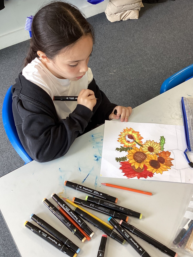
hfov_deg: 38.6
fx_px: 275
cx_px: 105
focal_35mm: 37
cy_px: 123
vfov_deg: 50.1
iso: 64
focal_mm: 3.3
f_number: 2.4
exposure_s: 1/60
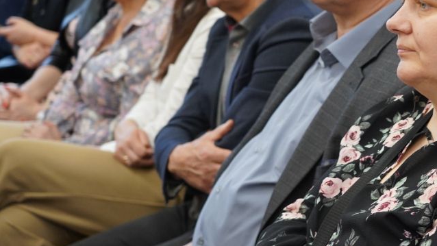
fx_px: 1460
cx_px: 411
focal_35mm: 126
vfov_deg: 9.6
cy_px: 122
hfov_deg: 16.7
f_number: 4
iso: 1600
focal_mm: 59
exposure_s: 1/125
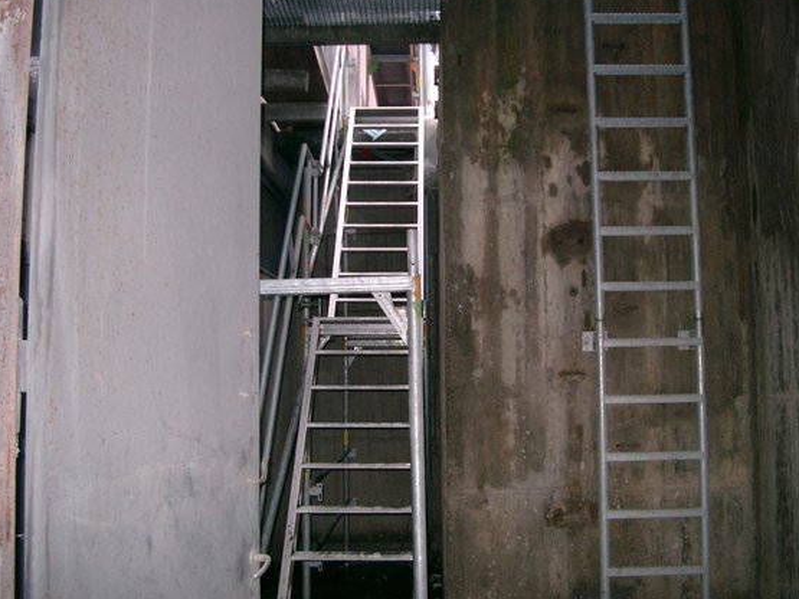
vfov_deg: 35.9
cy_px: 281
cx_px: 428
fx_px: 923
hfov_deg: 46.8
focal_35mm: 40
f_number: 2.6
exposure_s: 1/60
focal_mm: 7.6
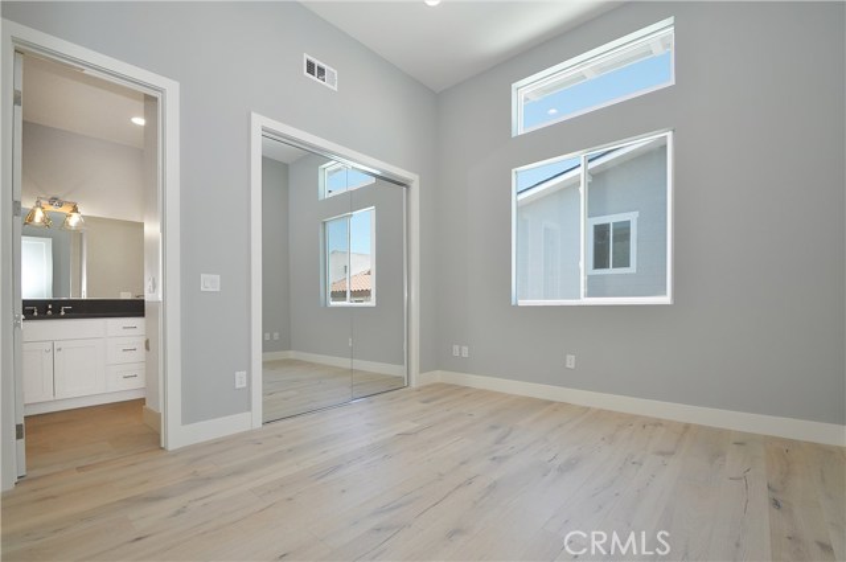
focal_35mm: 15
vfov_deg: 77.2
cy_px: 281
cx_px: 423
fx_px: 352
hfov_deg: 100.5
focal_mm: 10
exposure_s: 1/30
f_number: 8
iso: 250
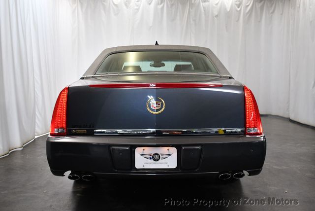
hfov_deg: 53.1
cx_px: 158
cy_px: 106
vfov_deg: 36.9
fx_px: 315
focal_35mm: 36
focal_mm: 18
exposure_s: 1/160
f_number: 3.5
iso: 800
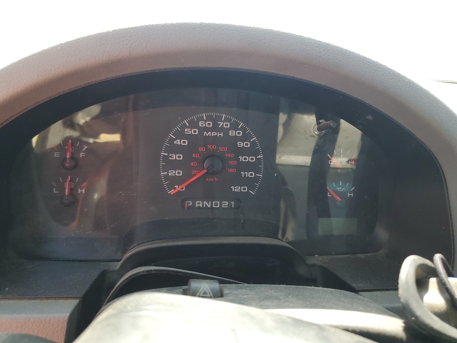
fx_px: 343
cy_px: 172
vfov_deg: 53.1
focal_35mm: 26
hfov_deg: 67.3
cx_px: 228
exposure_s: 1/227
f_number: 1.5
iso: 50
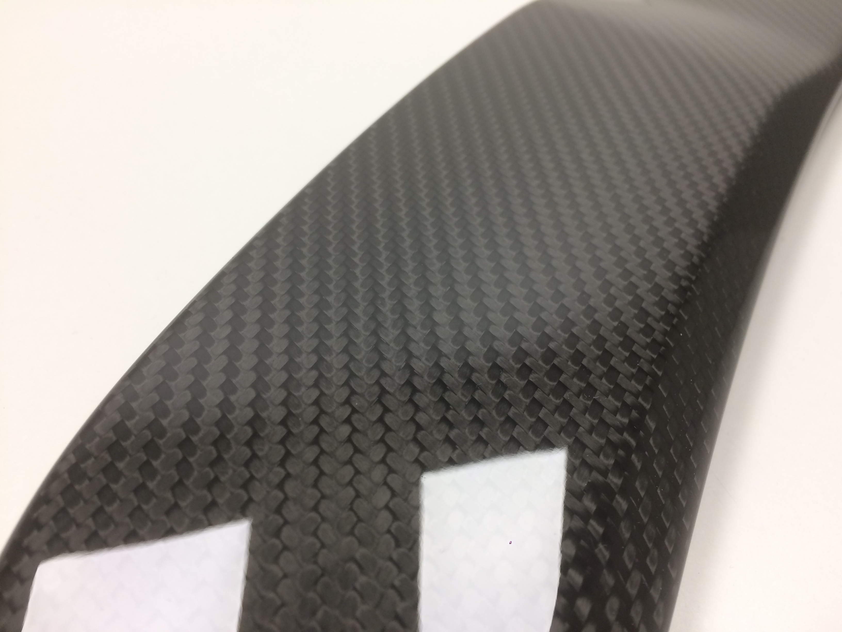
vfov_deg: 48.2
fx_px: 705
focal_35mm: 29
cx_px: 421
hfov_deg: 61.7
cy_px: 316
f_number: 2.2
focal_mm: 4.15
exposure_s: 1/33
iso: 40
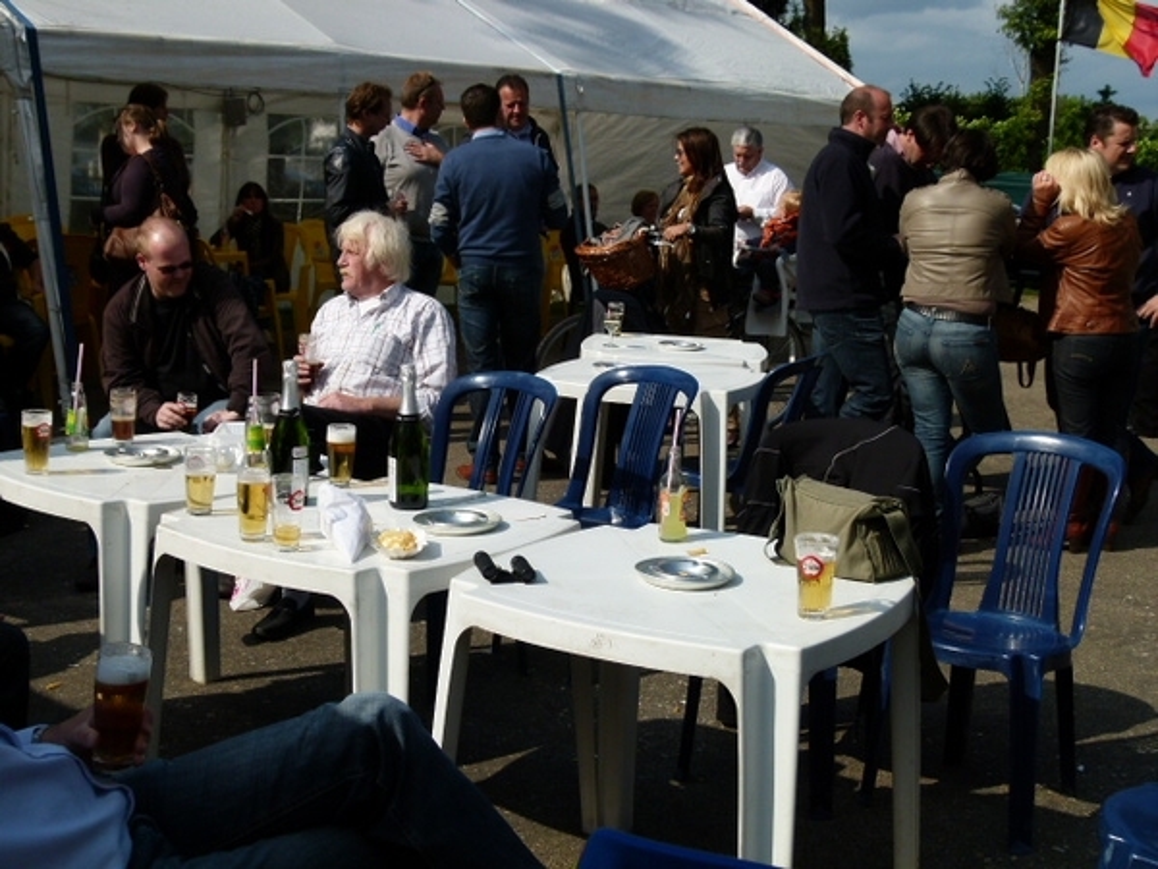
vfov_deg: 32.2
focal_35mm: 45
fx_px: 1505
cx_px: 579
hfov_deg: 42.1
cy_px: 434
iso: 100
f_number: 4
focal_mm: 8.1
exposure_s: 1/1000
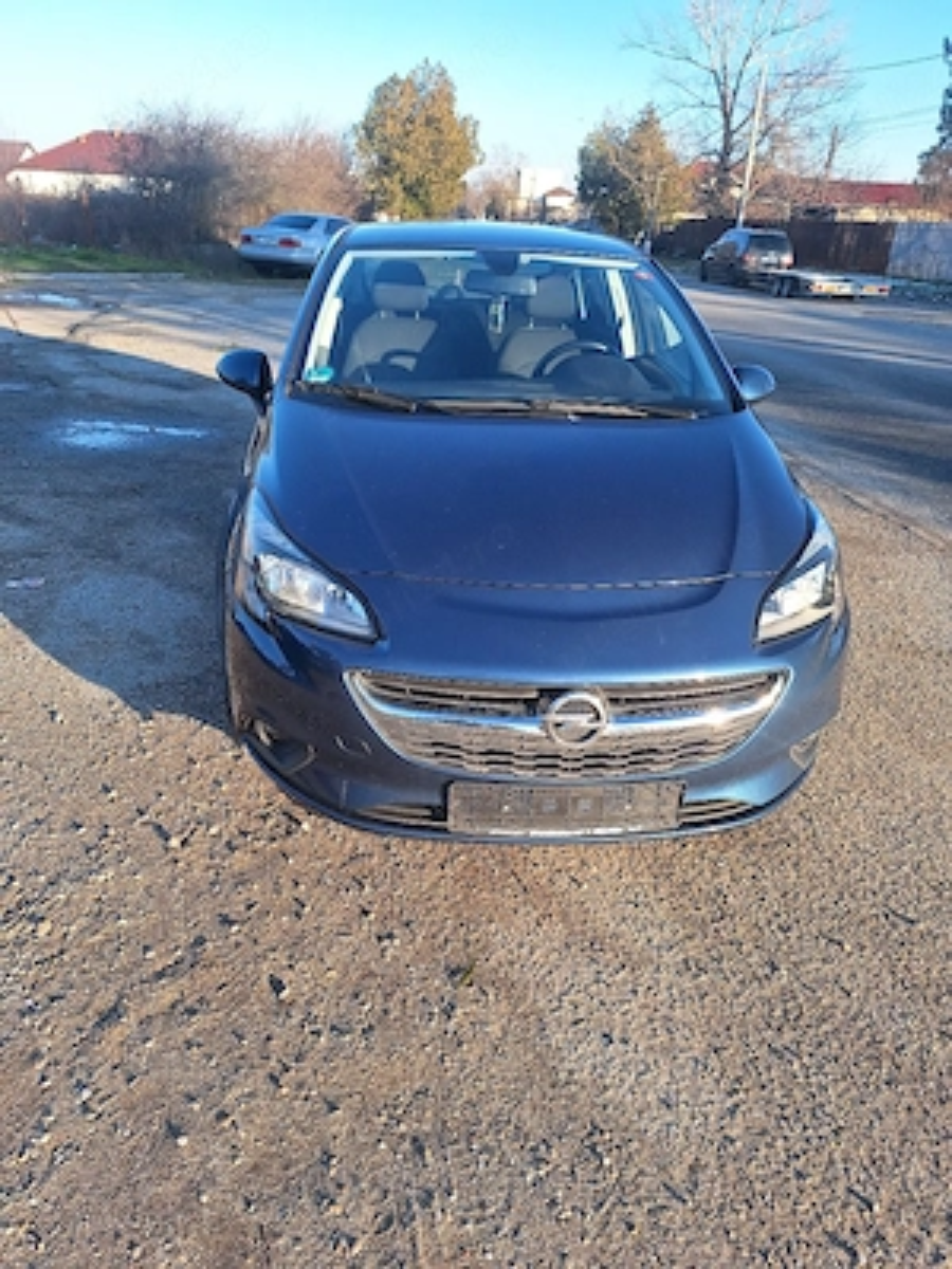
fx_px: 843
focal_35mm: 23
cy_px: 634
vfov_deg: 73.9
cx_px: 476
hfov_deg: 58.9
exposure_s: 1/667
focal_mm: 5.54
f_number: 1.8
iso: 40
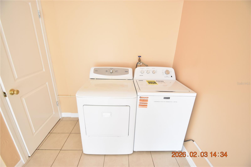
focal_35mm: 15
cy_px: 84
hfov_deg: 100.4
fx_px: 105
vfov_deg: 77.3
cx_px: 126
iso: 800
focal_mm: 10
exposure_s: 1/90
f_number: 3.5
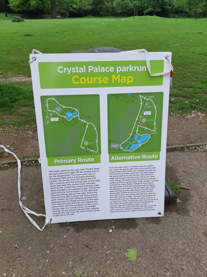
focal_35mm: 26
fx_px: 207
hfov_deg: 53.1
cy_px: 138
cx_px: 104
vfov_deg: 67.3
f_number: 1.7
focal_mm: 3.93
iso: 40
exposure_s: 1/231
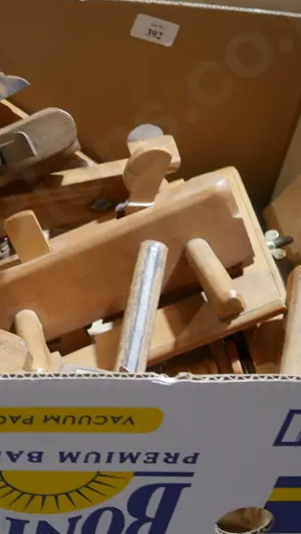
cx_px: -35
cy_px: 267
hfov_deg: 18.1
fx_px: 908
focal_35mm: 64
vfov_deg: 32.8
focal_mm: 16
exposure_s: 1/60
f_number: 3.6
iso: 640
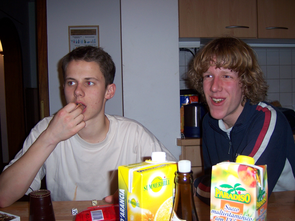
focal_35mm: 36
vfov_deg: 39.7
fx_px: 307
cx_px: 148
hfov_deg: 51.4
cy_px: 110
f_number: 2.8
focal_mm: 6.2
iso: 80
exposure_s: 1/60
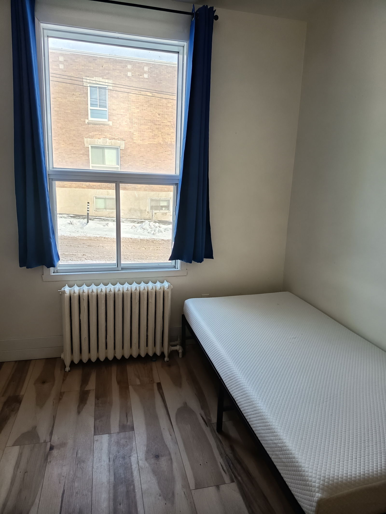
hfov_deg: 56.8
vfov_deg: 71.6
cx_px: 193
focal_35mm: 24
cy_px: 257
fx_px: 357
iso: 202
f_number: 1.7
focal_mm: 5.27
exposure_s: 1/120
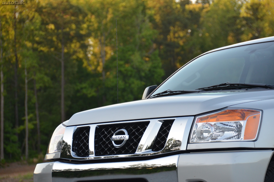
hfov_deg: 11.4
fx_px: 1367
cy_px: 91
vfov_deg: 7.6
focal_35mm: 180
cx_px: 137
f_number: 5.3
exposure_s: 1/500
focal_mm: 120
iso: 1100
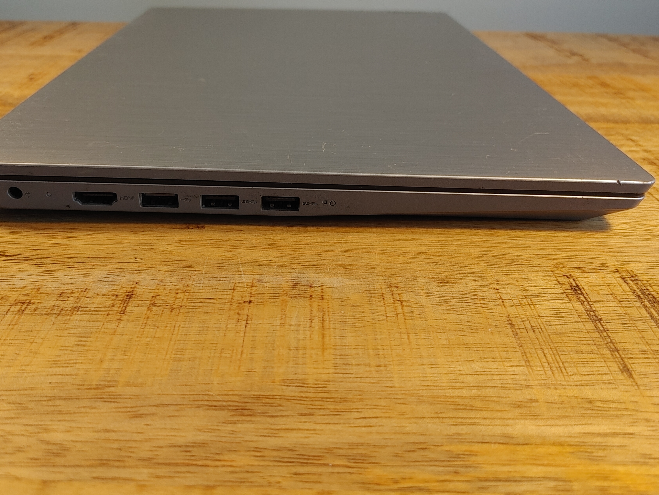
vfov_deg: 45.3
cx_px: 295
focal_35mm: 31
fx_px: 590
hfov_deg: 58.2
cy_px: 215
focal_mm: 4.81
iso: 150
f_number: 1.8
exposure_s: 1/100
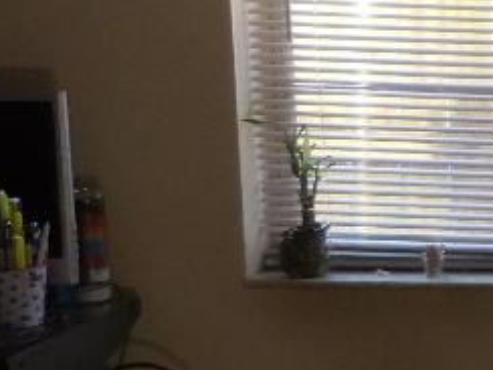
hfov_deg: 16.2
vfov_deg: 14.1
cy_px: 226
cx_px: 847
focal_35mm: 105
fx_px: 1495
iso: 140
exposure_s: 1/30
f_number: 3.3
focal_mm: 4.5
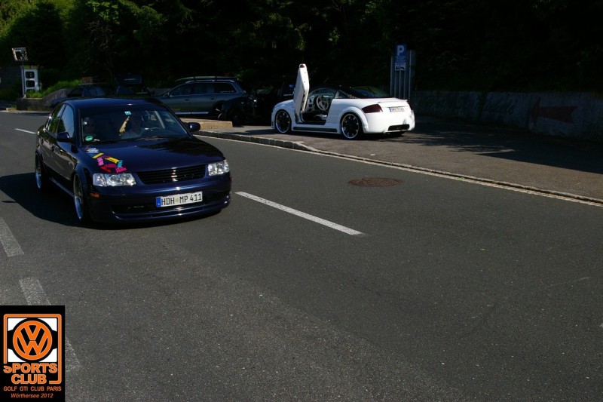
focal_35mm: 39
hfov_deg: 49.6
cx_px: 302
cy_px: 201
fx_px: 653
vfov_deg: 34.2
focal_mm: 26
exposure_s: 1/250
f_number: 11
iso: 200
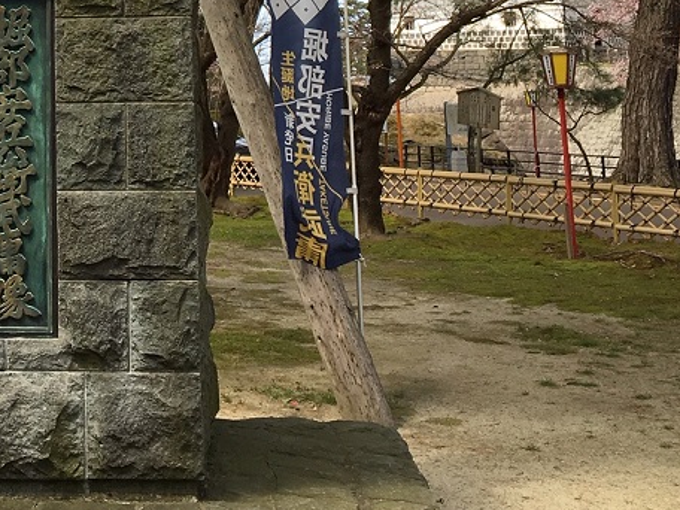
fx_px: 1513
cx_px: 58
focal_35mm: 77
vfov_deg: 18.2
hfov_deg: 24.5
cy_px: -104
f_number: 2.2
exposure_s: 1/754
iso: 25
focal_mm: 4.15
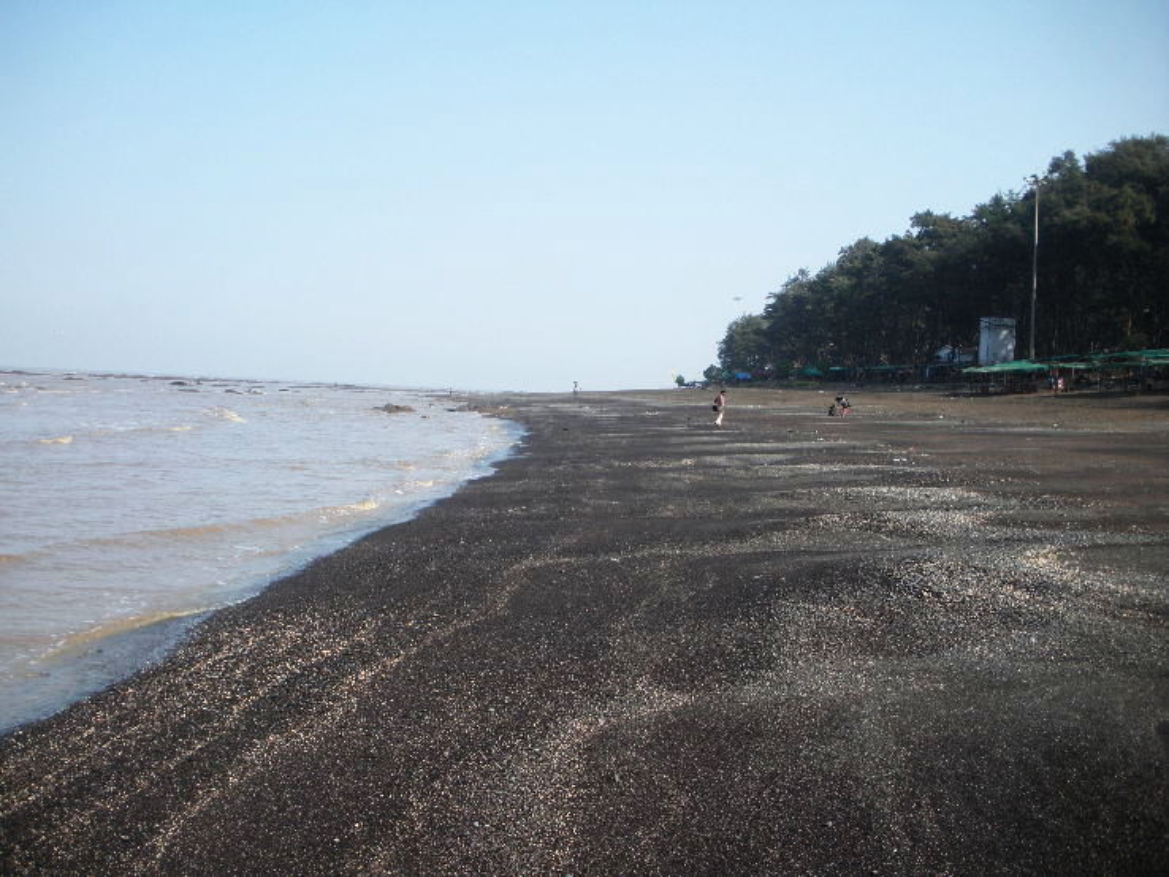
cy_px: 438
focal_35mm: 36
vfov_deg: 39.7
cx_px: 584
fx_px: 1216
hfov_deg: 51.3
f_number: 3.5
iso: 64
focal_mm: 6.3
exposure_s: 1/486
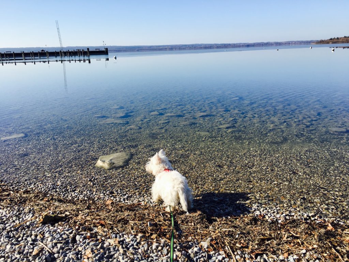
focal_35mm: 29
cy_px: 131
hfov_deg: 61.7
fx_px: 292
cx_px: 174
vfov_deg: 48.2
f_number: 2.2
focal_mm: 4.15
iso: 25
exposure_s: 1/1374
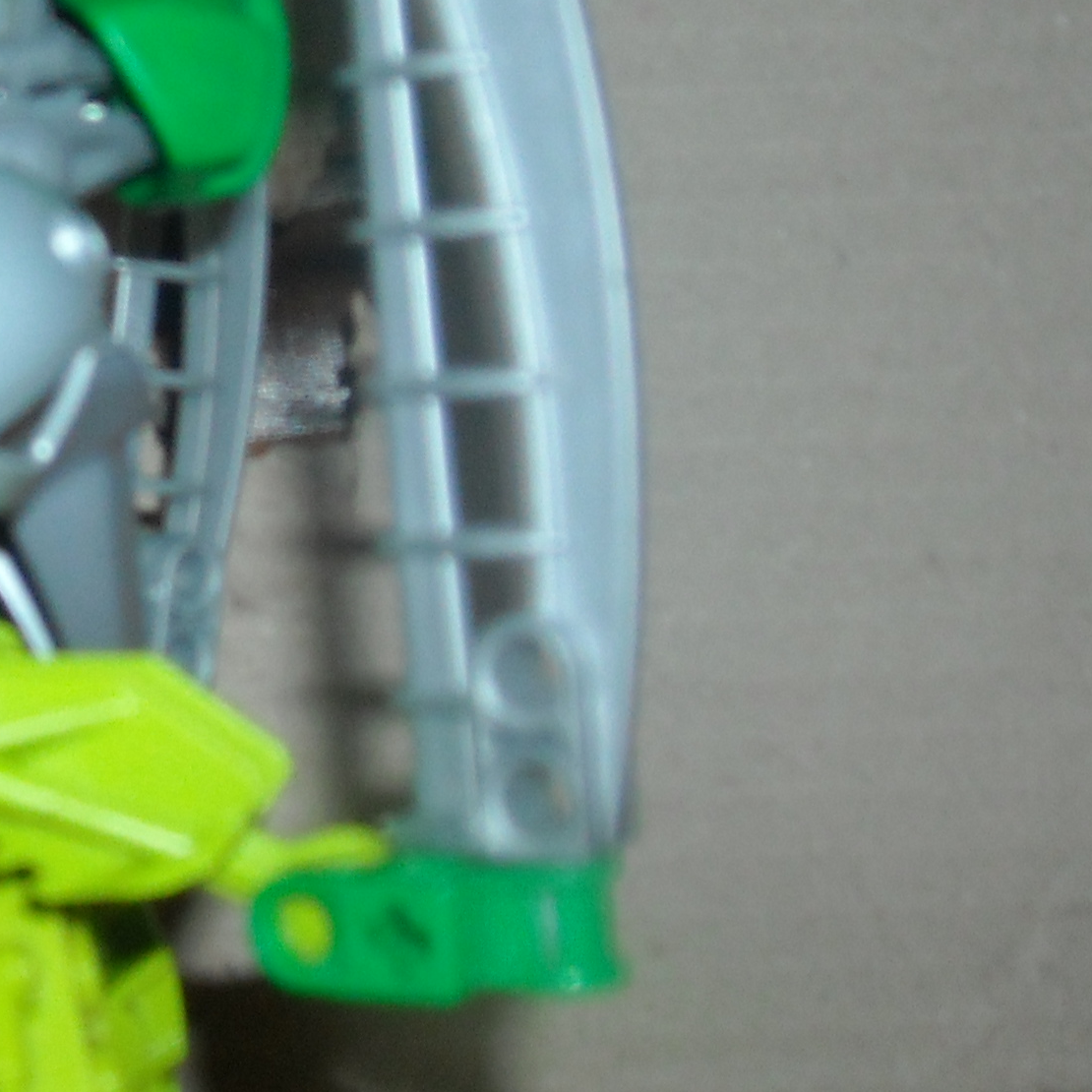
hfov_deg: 18.6
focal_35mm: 91
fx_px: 3248
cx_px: 3
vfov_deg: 18.9
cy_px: 176
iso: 200
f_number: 2.8
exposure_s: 1/60
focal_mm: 5.7
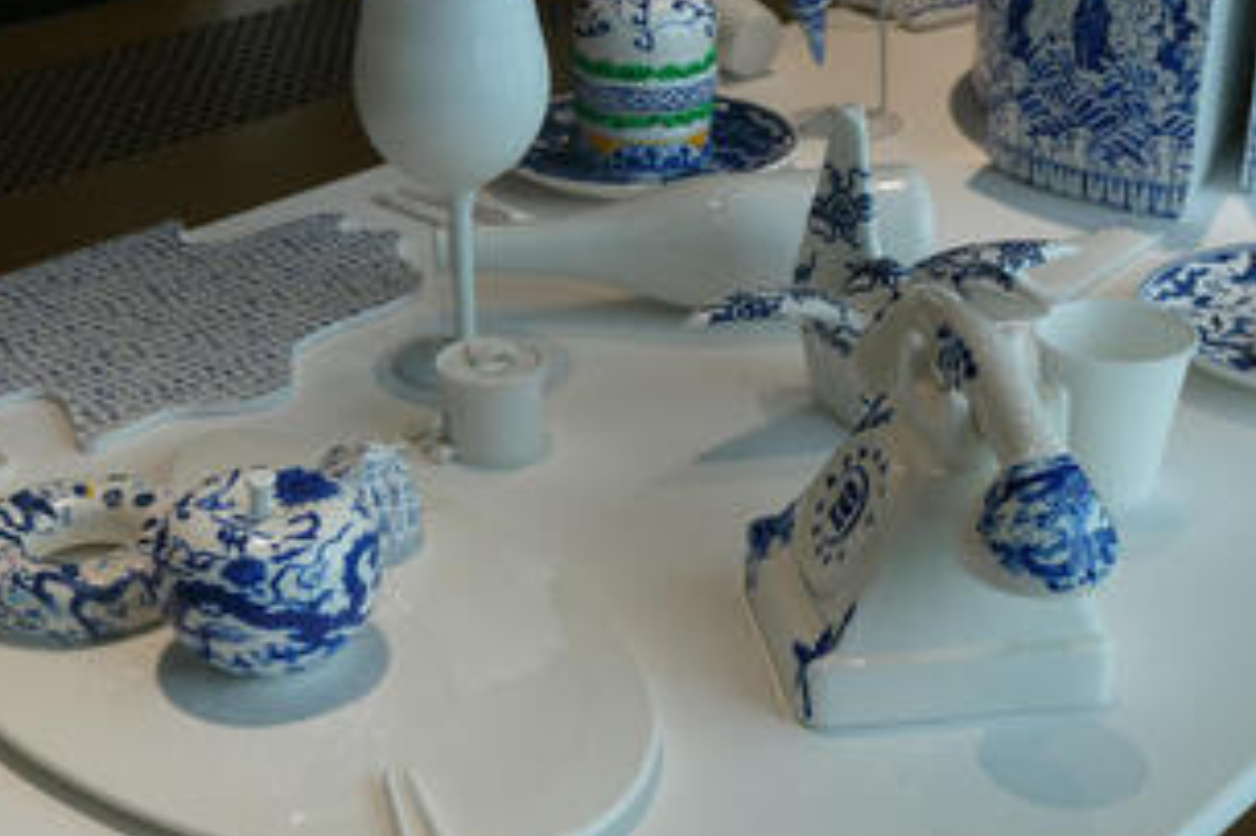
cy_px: 523
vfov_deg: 22.5
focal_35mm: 60
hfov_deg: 33.4
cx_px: 568
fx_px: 2092
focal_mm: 7.8
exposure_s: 1/160
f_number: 3.9
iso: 80
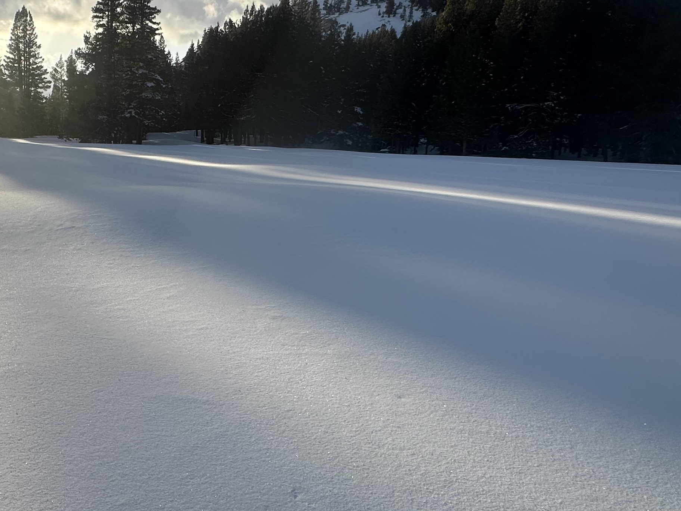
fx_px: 610
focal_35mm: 31
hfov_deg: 56.8
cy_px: 236
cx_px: 215
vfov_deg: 45.4
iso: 40
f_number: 2.2
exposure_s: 1/1114
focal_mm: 2.22
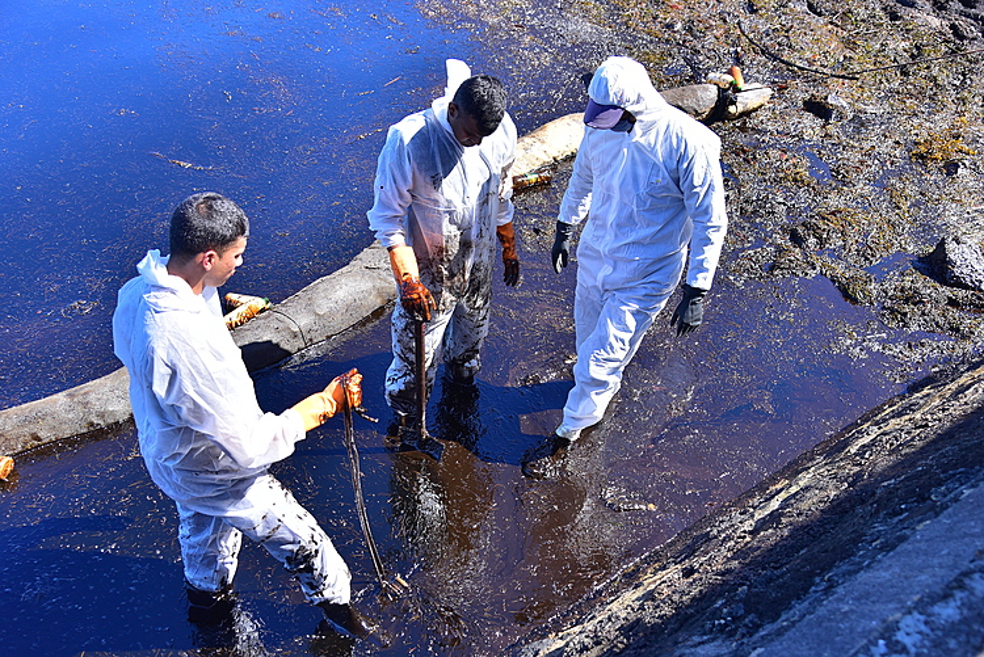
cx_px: 492
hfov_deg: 54.4
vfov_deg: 37.9
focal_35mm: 35
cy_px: 328
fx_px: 957
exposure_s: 1/500
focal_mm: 35
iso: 250
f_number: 4.5
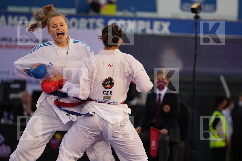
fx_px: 2017
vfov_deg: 4.6
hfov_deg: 6.9
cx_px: 121
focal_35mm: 300
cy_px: 80
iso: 1600
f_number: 2.8
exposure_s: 1/1000
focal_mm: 200
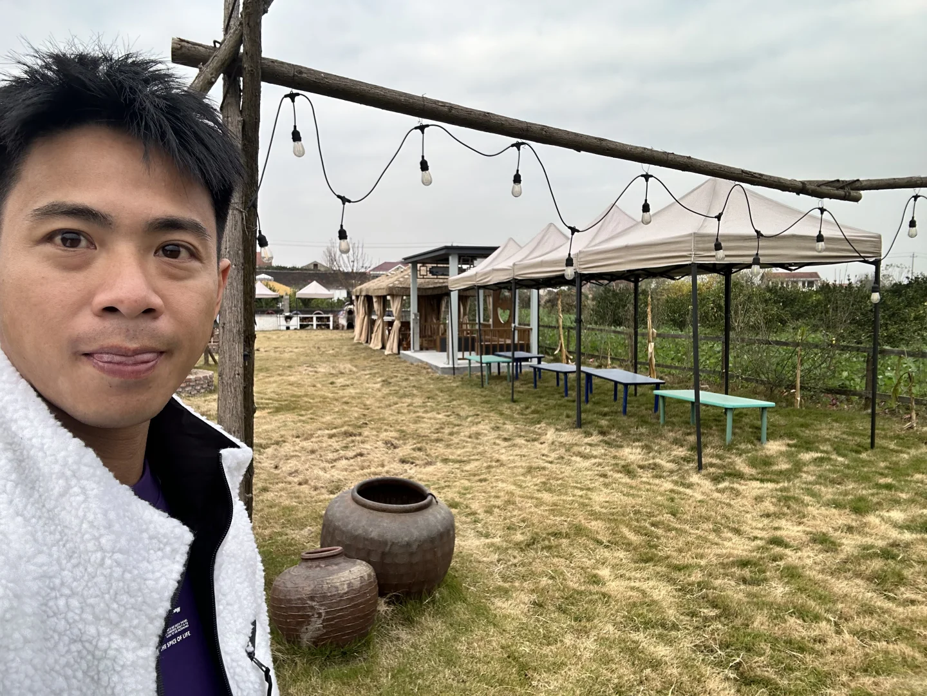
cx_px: 464
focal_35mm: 23
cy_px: 348
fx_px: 616
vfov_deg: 58.9
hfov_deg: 73.9
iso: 25
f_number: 1.9
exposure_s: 1/121
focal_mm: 2.69
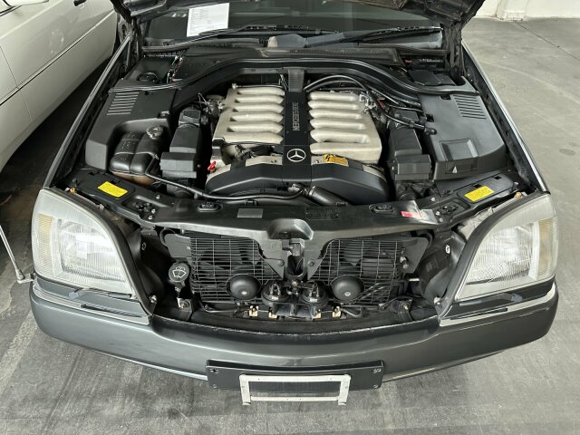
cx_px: 290
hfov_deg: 71.6
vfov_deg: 56.8
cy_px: 218
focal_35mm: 24
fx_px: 402
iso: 320
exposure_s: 1/60
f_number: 1.78
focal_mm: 6.86
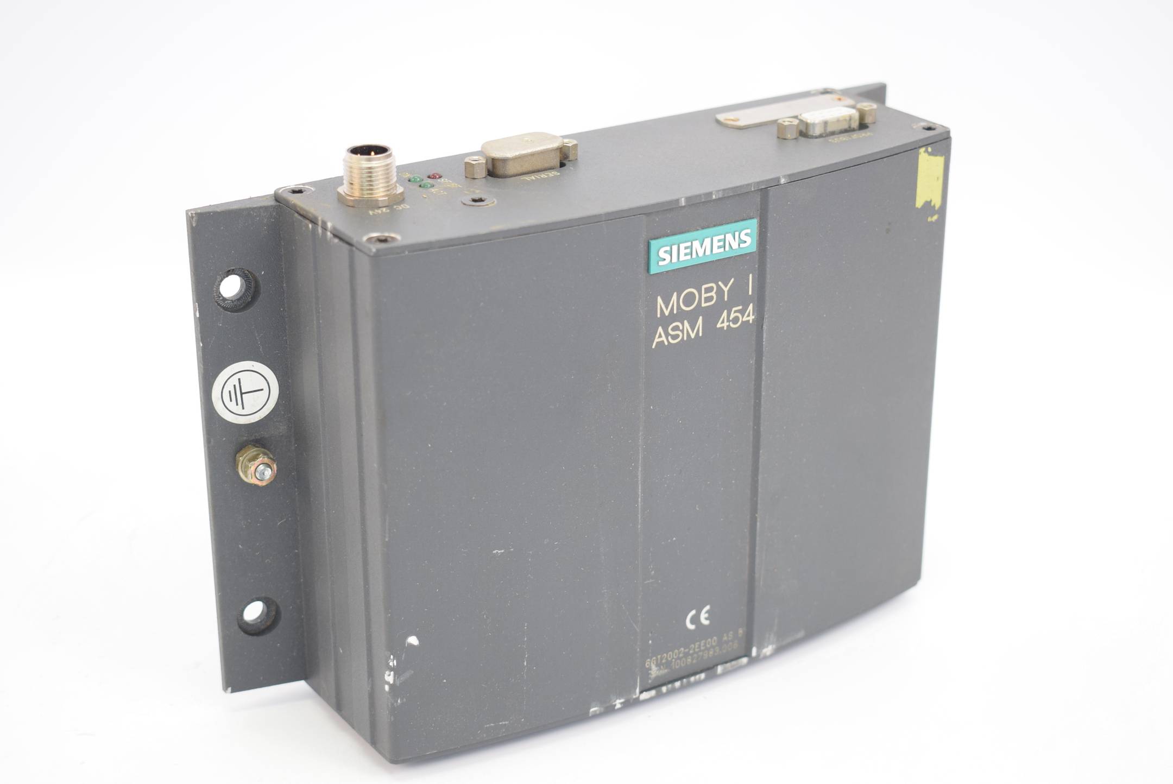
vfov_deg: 21.6
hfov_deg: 31.9
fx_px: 2054
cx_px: 586
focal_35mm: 63
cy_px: 392
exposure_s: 1/60
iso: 560
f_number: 5
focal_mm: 42
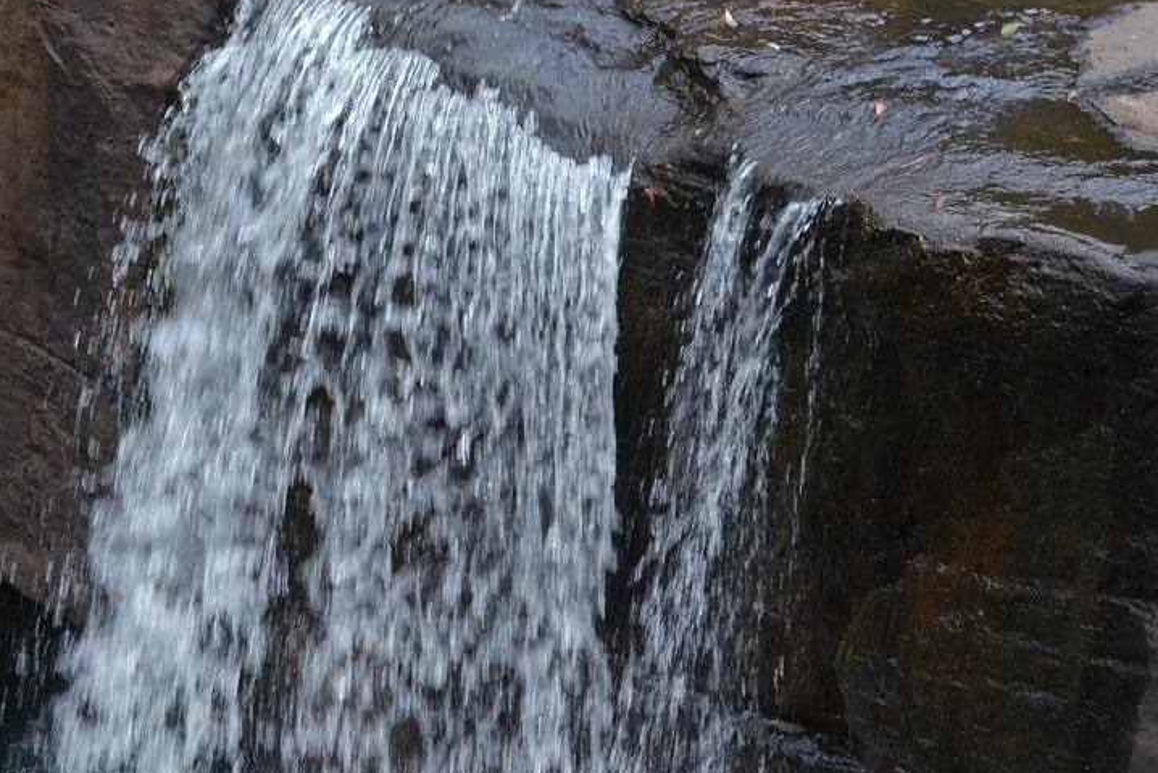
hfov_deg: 17.6
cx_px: 410
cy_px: 499
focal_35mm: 116
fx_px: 3743
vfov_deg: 11.8
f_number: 5.6
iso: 100
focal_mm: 29
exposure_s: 1/80
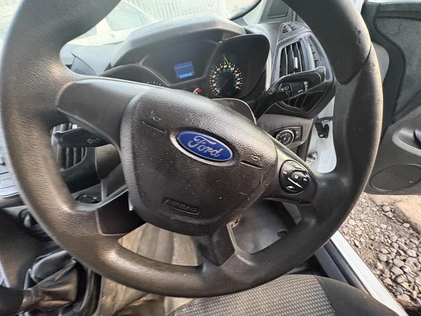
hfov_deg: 102.1
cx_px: 210
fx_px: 170
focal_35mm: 14
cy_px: 158
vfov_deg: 85.7
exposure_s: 1/51
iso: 800
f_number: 2.2
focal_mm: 2.22
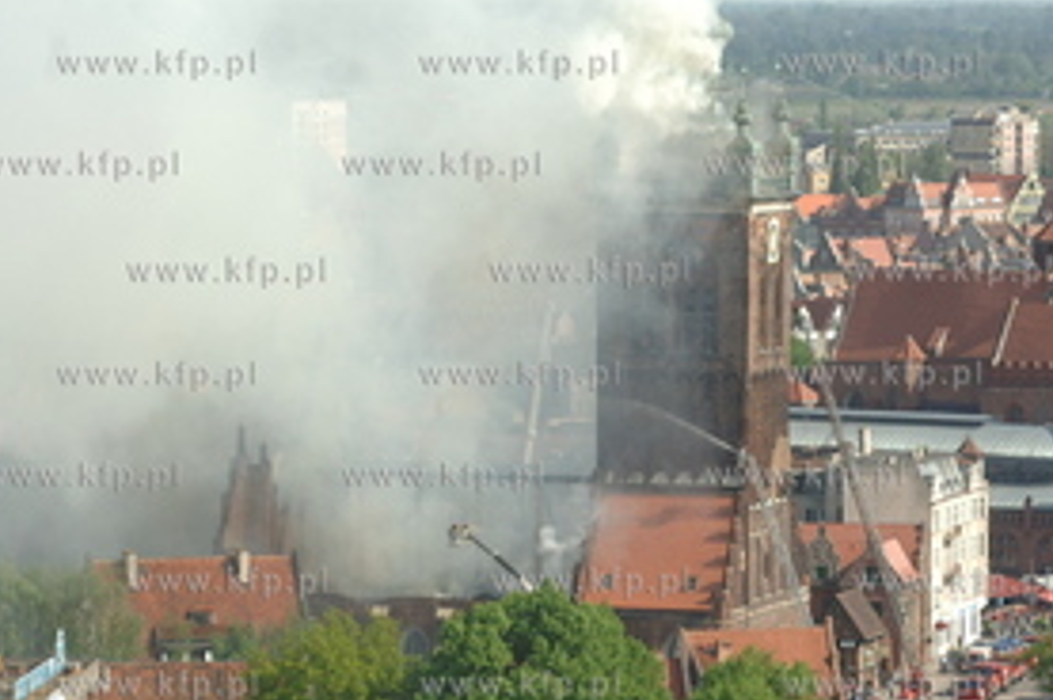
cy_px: 320
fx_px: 7099
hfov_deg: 8.5
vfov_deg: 5.6
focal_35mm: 243
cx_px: 361
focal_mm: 112
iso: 400
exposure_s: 1/640
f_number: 8
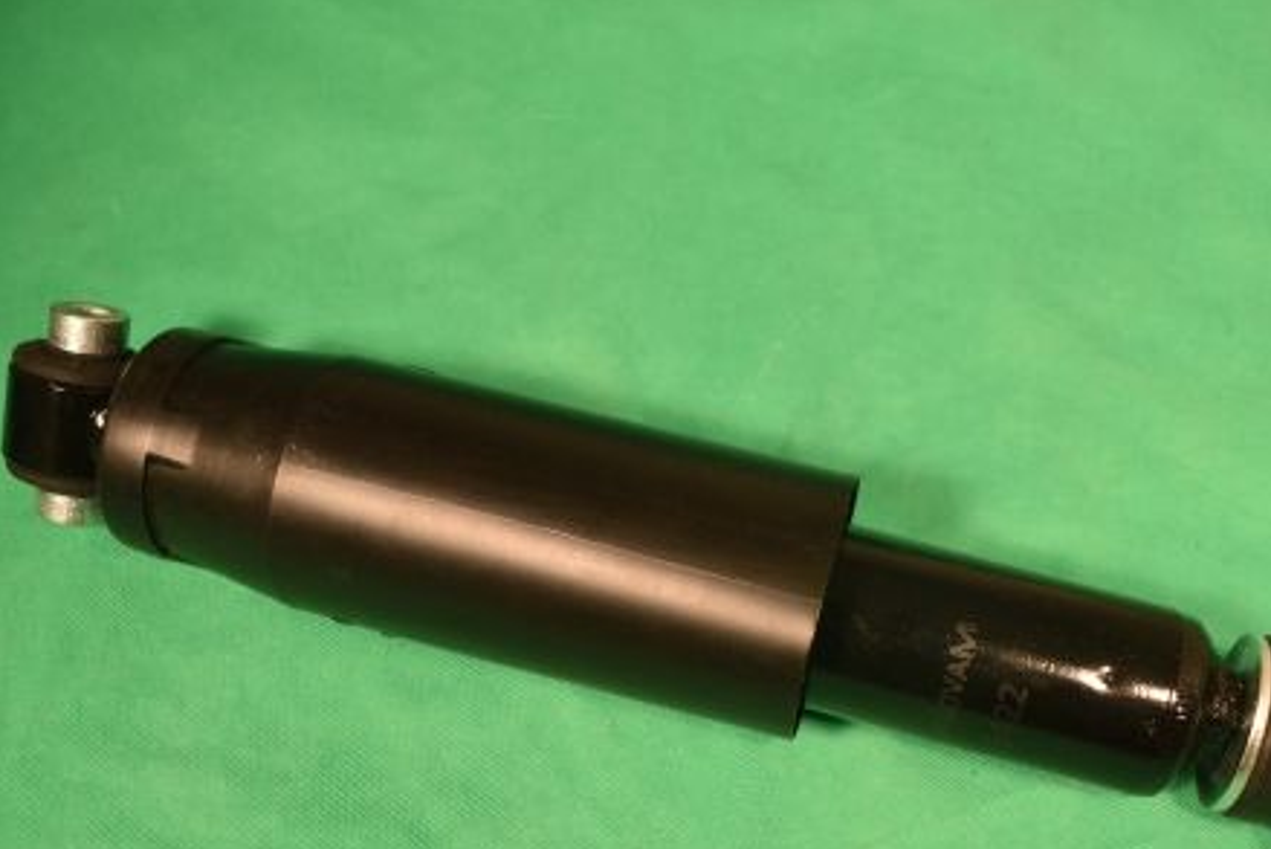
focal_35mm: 41
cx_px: 724
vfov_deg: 32.4
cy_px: 562
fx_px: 1448
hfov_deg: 47.3
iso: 100
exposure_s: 1/80
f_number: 5
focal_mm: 20
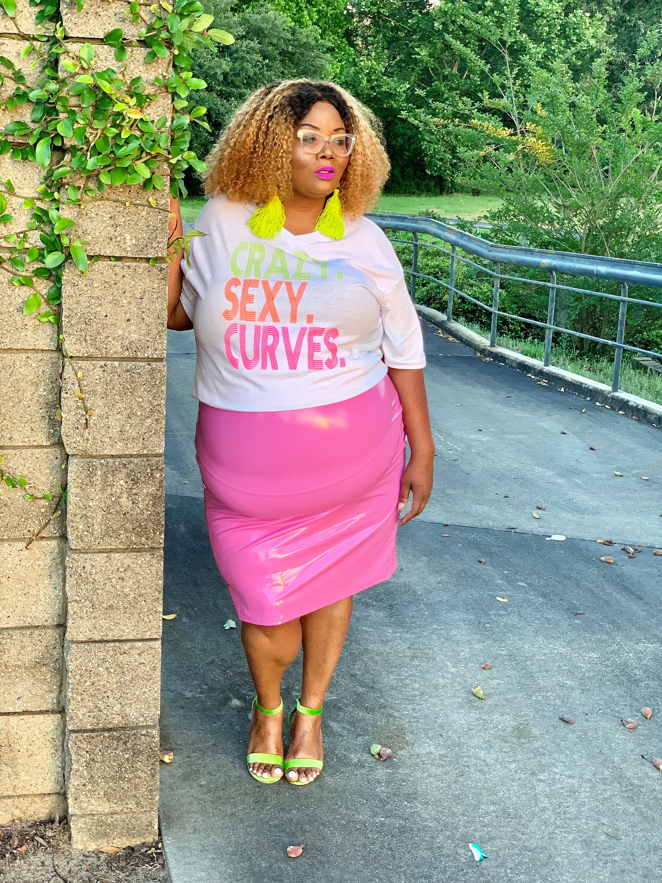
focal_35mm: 52
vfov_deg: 36.8
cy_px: 442
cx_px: 331
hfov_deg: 28.0
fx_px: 1326
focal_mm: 6
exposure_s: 1/122
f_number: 2.4
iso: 64
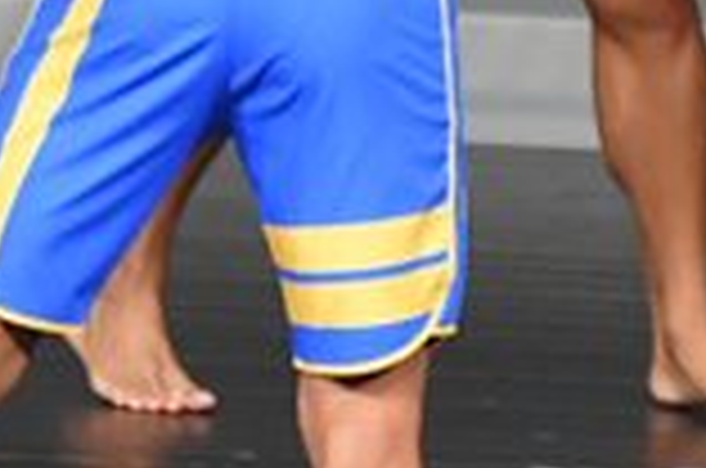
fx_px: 33428
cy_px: 27
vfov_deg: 0.8
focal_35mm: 1708
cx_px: 744
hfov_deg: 1.2
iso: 5000
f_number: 5.6
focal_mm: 230
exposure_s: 1/400
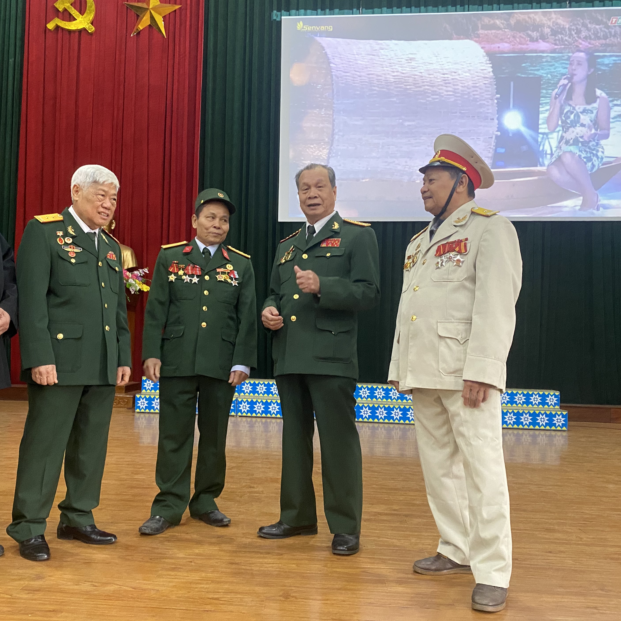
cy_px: 323
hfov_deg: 49.3
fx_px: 670
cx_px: 240
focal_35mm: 33
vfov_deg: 49.7
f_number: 1.8
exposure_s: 1/33
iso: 400
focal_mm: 4.25
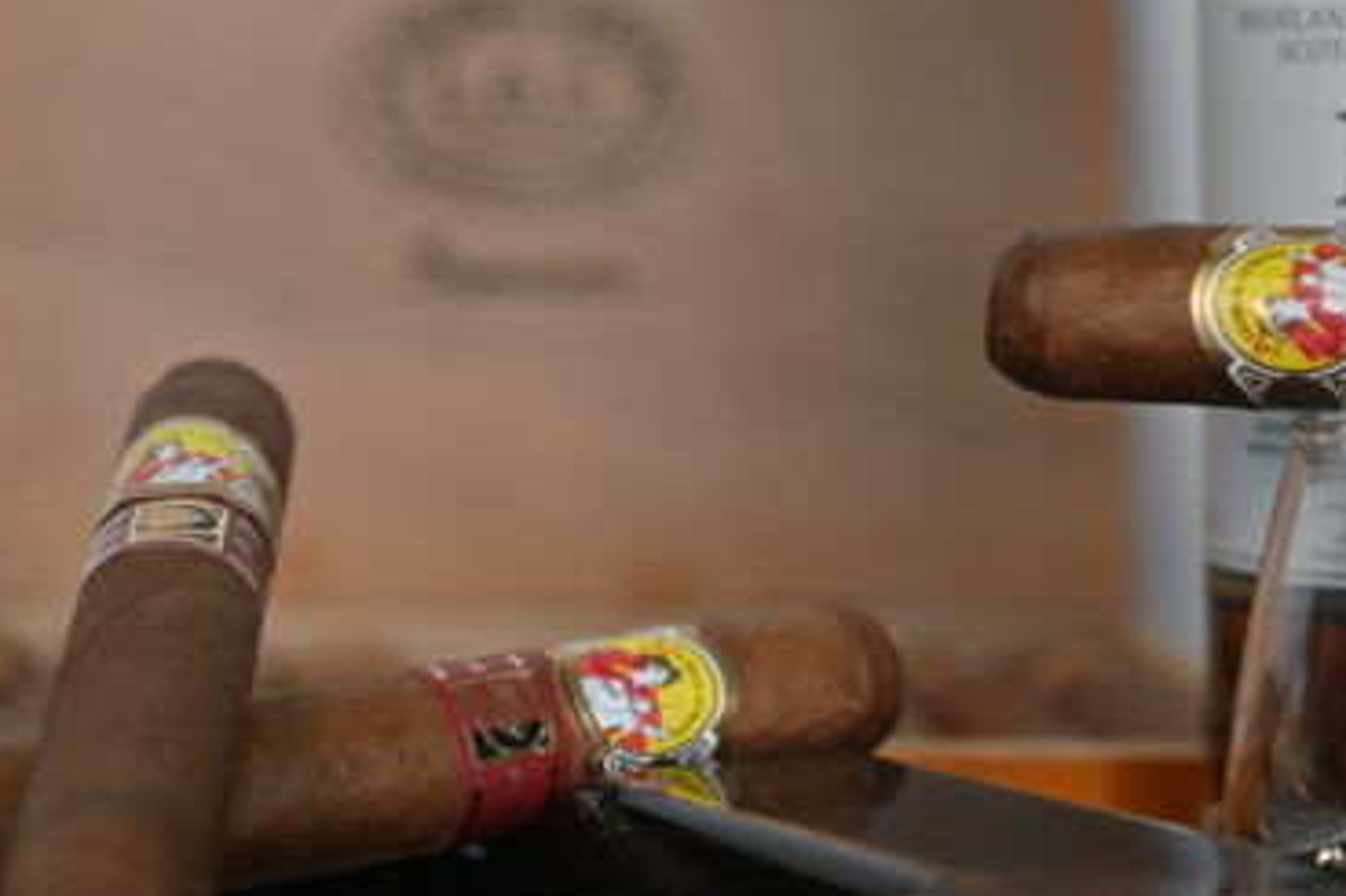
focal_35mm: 114
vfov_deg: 12.0
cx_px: 764
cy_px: 389
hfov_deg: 17.9
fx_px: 4260
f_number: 4.5
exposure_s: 1/320
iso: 1600
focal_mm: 70
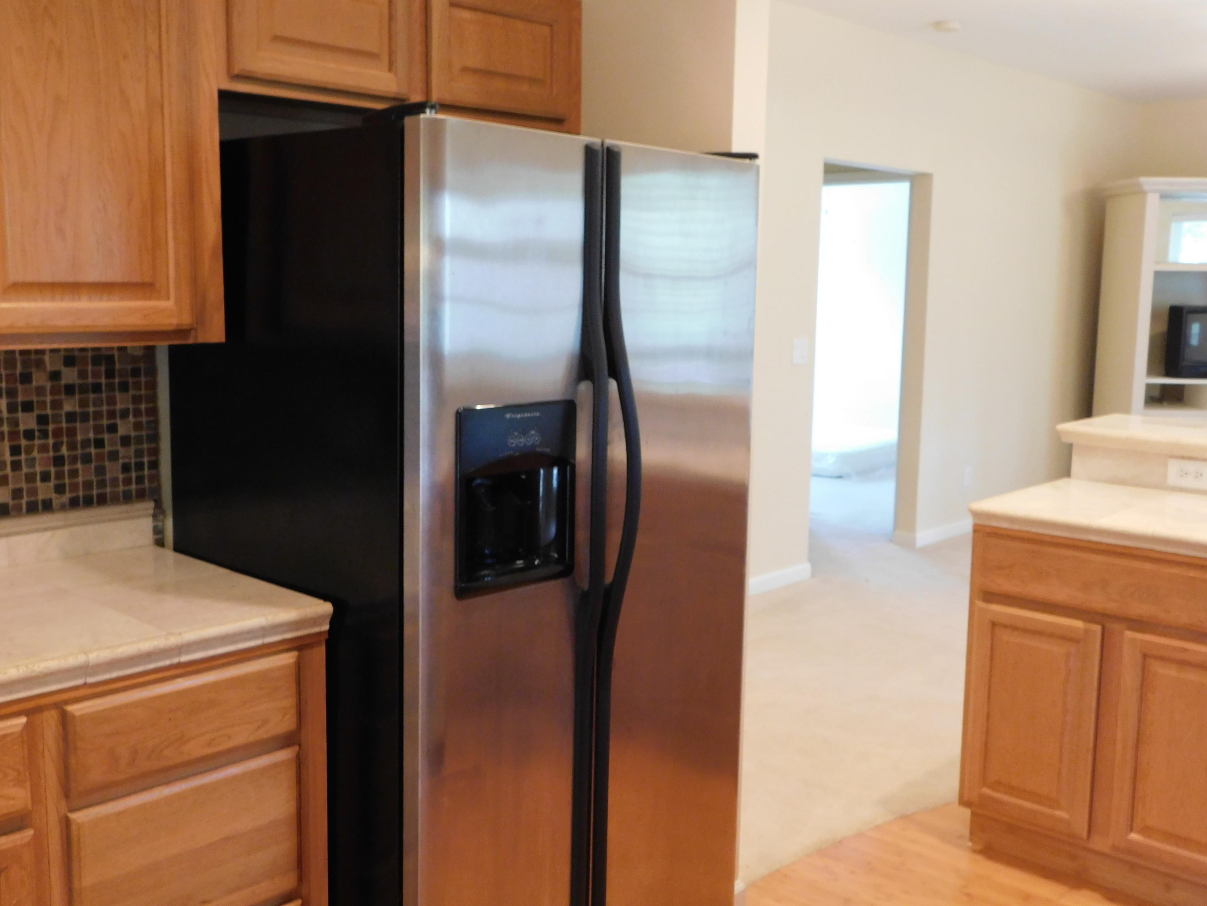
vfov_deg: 39.7
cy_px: 453
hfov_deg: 51.4
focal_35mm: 36
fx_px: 1255
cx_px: 604
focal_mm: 6.3
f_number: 3.5
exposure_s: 1/10
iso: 400
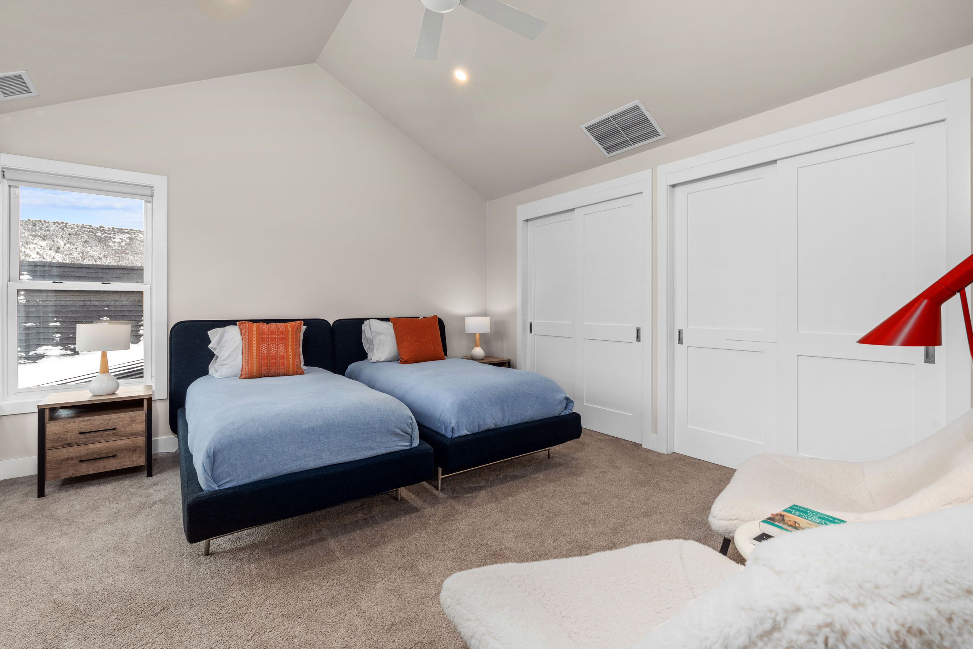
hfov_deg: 96.7
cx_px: 486
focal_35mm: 16
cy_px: 324
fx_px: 432
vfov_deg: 73.7
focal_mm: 16
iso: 400
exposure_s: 1/5
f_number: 11
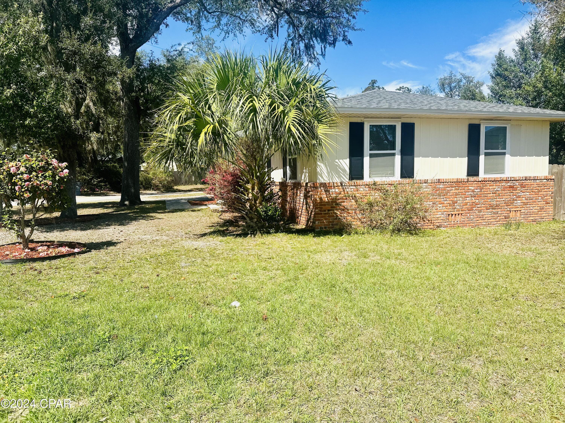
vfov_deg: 56.8
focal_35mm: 24
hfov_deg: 71.6
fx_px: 392
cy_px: 212
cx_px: 282
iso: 80
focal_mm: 6.86
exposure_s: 1/4016
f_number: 1.78
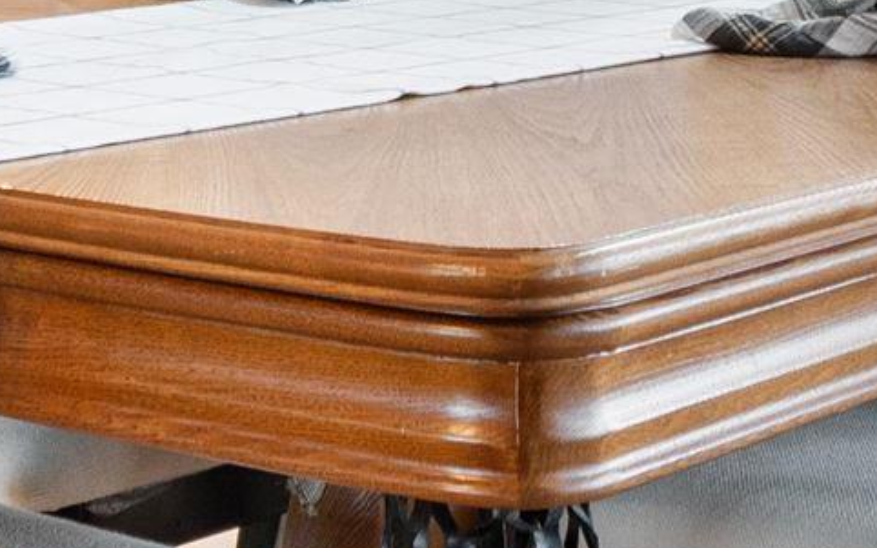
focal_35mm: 117
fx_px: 2796
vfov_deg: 10.7
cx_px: 484
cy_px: -330
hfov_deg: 17.8
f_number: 4.8
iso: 100
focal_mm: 12
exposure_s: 2
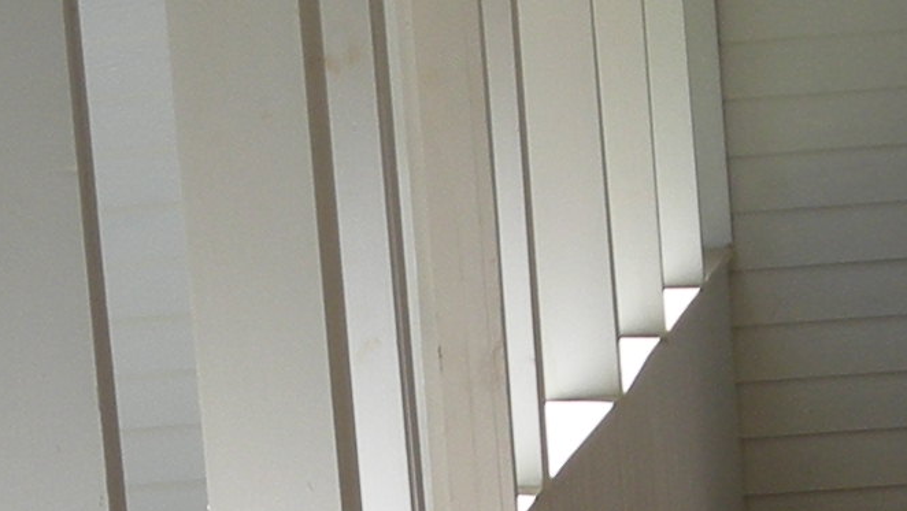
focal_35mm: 176
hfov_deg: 12.2
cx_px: 492
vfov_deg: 6.7
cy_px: 921
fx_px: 4235
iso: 50
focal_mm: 6.3
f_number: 3.2
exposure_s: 1/309
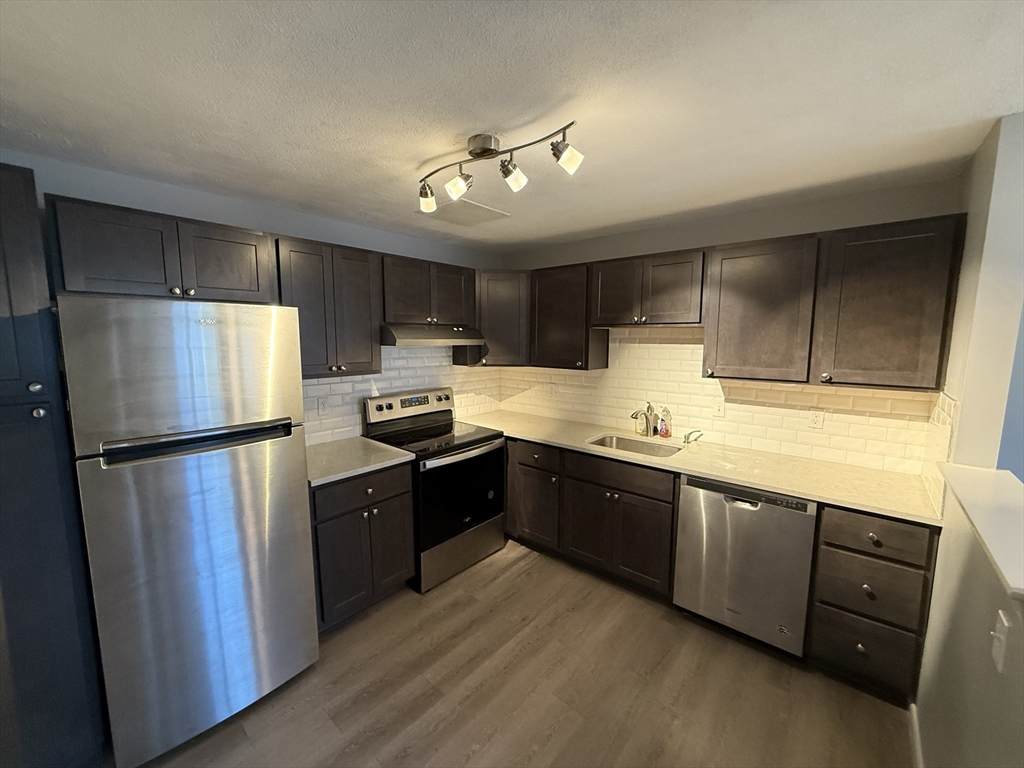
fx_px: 414
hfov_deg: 102.1
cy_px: 384
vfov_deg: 85.7
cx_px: 512
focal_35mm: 14
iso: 400
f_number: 2.2
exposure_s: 1/60
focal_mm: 2.22
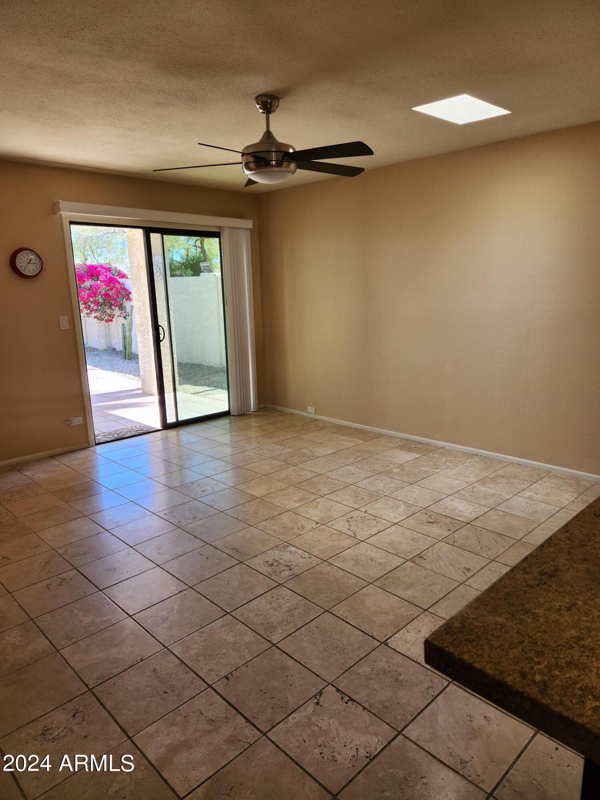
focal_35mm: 23
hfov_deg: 58.9
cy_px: 400
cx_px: 300
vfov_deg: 73.9
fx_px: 532
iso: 40
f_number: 1.8
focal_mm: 5.4
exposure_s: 1/120
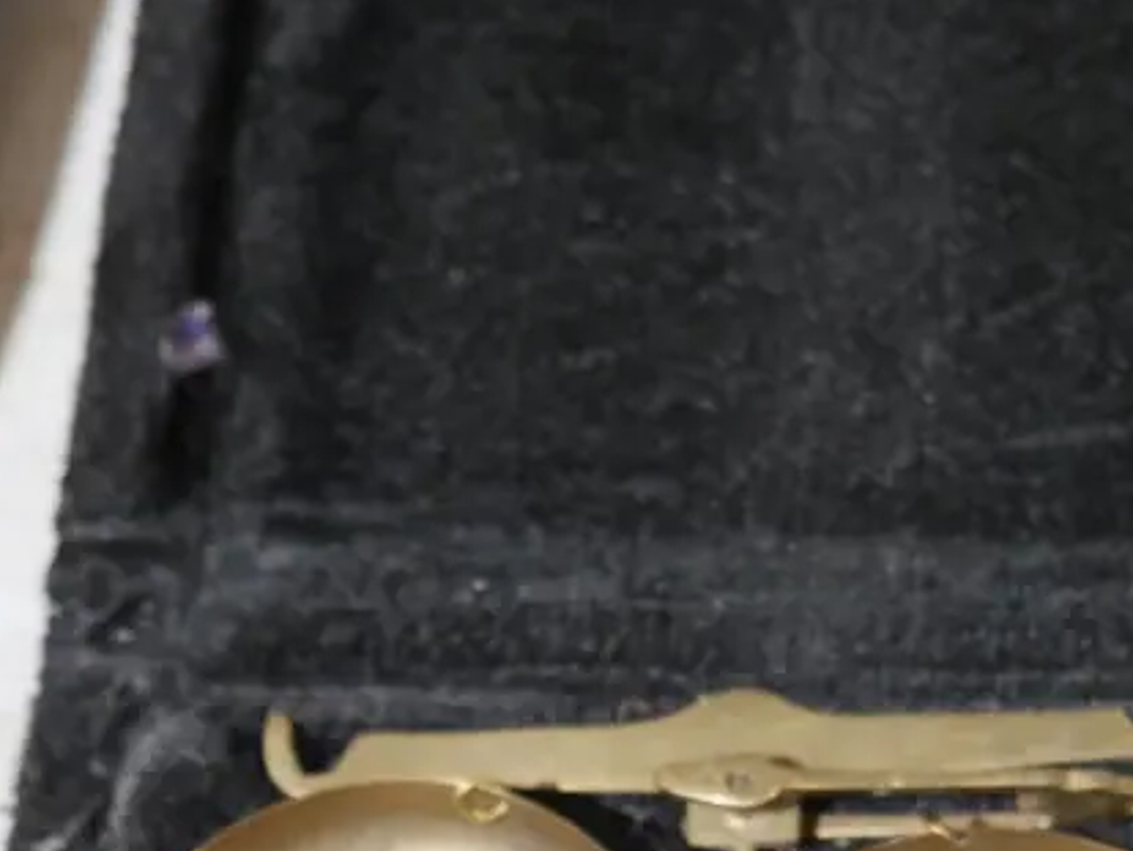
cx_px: 1015
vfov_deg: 14.8
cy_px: 784
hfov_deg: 19.5
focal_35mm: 99
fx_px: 3242
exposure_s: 1/60
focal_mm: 20
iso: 1000
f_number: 4.4
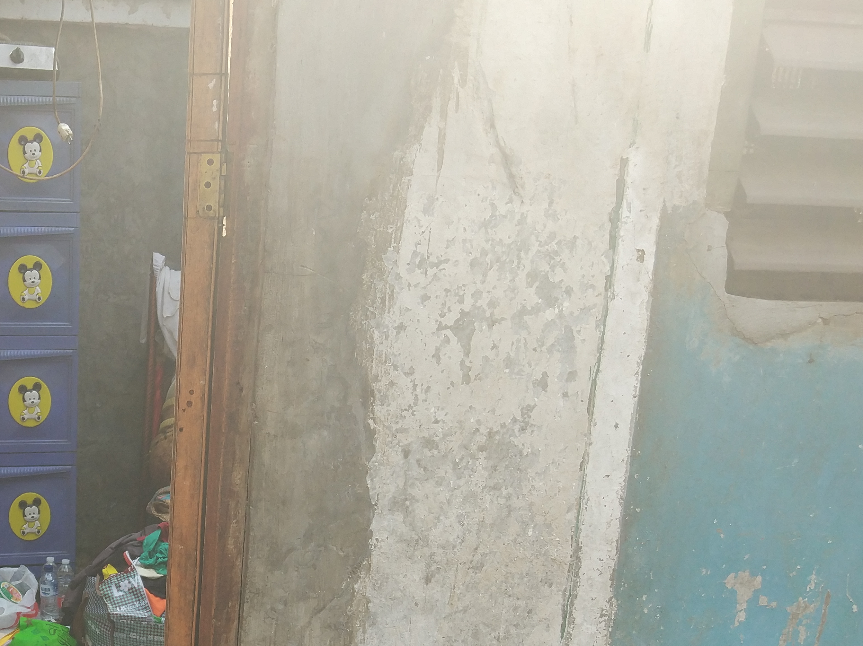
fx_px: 1171
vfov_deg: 29.6
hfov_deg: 37.7
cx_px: 81
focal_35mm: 47
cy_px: 575
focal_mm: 4.06
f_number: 2
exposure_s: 1/147
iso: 100
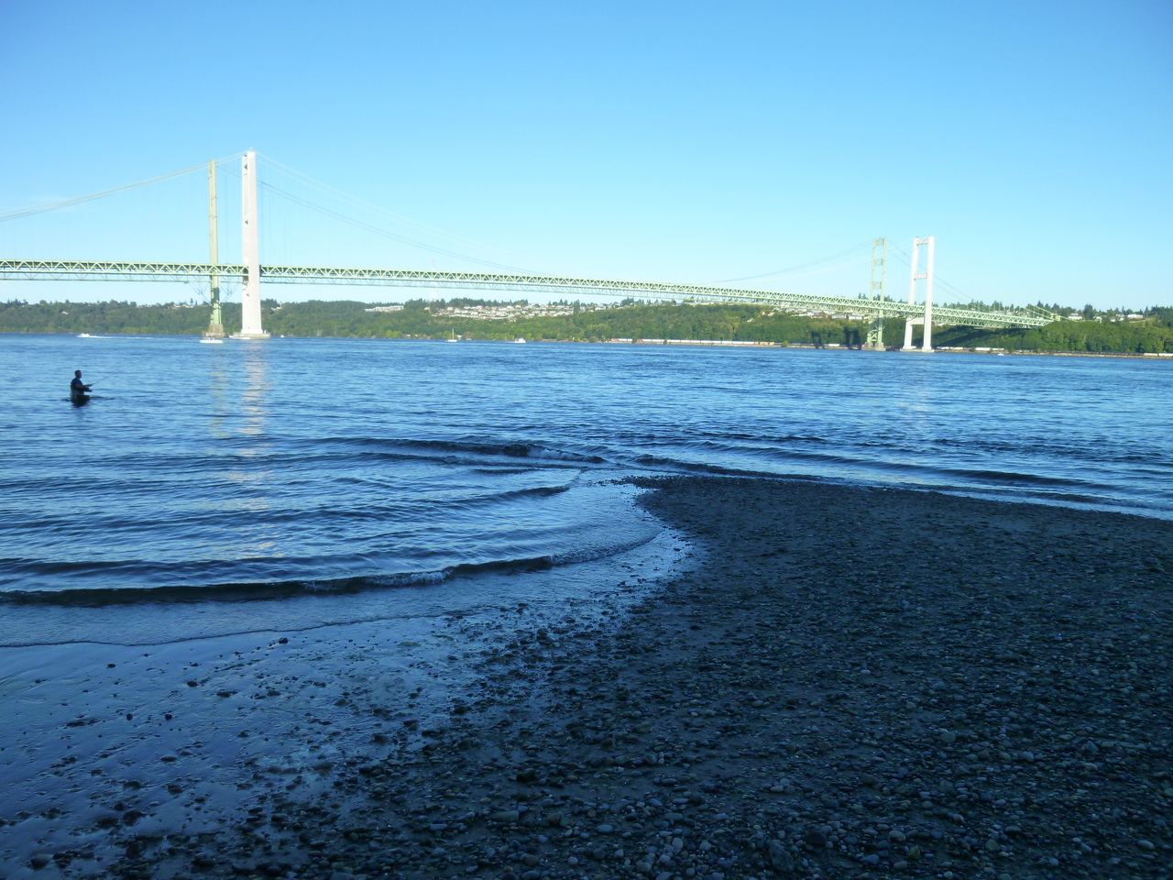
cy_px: 440
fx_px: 847
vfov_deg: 54.9
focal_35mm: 25
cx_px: 586
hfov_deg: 69.4
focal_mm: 4.5
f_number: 3.3
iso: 125
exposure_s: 1/500
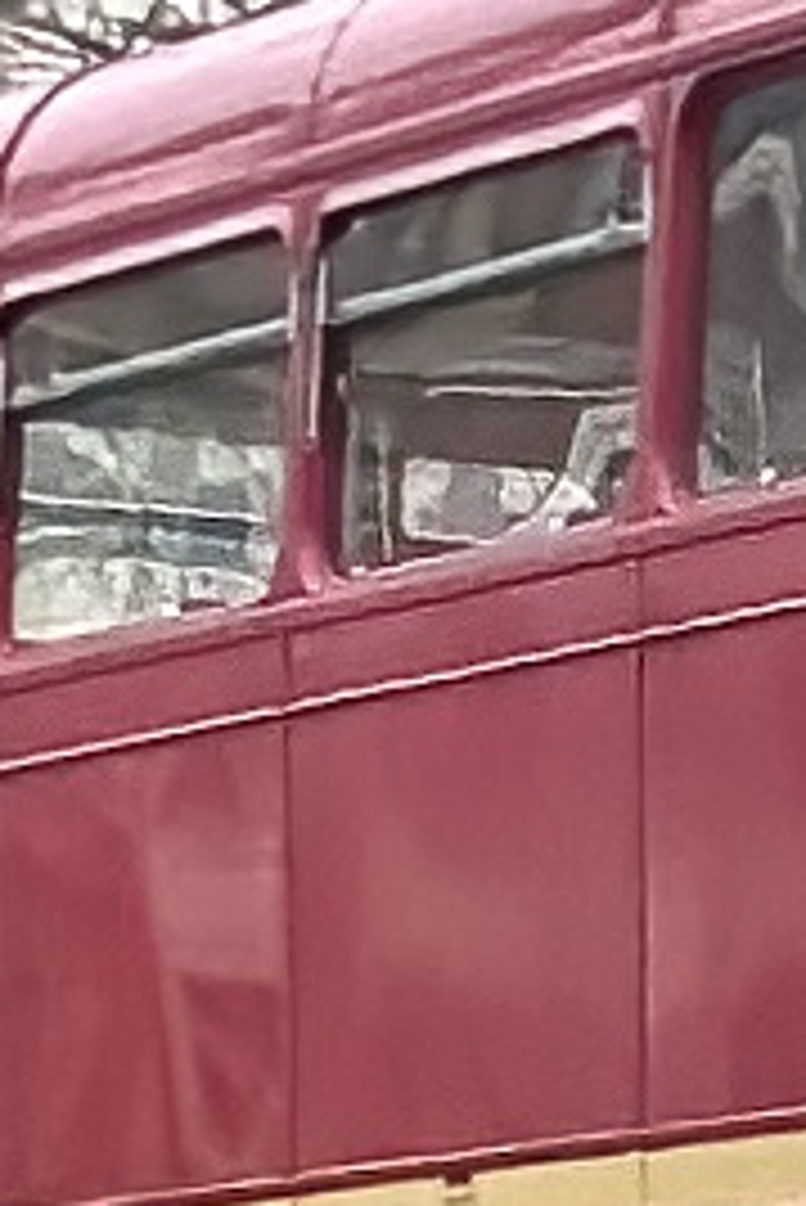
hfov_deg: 10.9
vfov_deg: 18.8
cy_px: 1292
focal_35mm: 105
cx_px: 1995
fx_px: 3521
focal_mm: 6.81
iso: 228
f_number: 1.85
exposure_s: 1/566
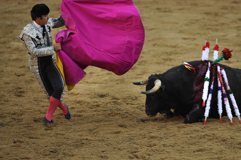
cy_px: 63
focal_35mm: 427
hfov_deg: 4.8
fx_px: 2857
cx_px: 167
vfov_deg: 3.2
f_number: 2.8
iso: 200
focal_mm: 300
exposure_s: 1/400
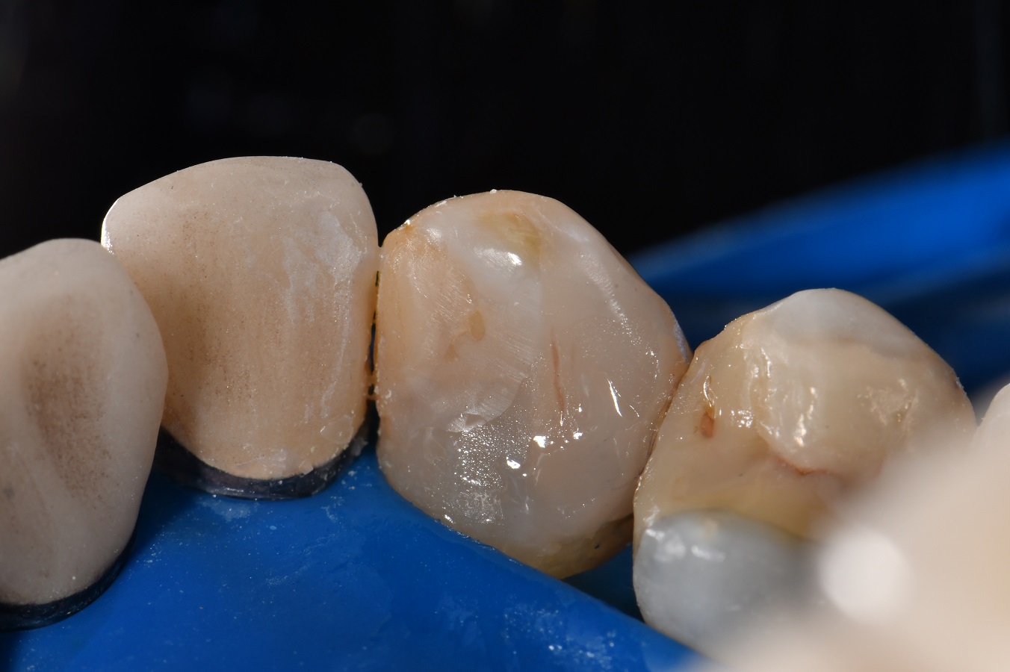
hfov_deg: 13.1
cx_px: 505
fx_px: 4402
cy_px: 336
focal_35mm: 157
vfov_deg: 8.7
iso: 200
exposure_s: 1/160
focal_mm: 105
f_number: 32
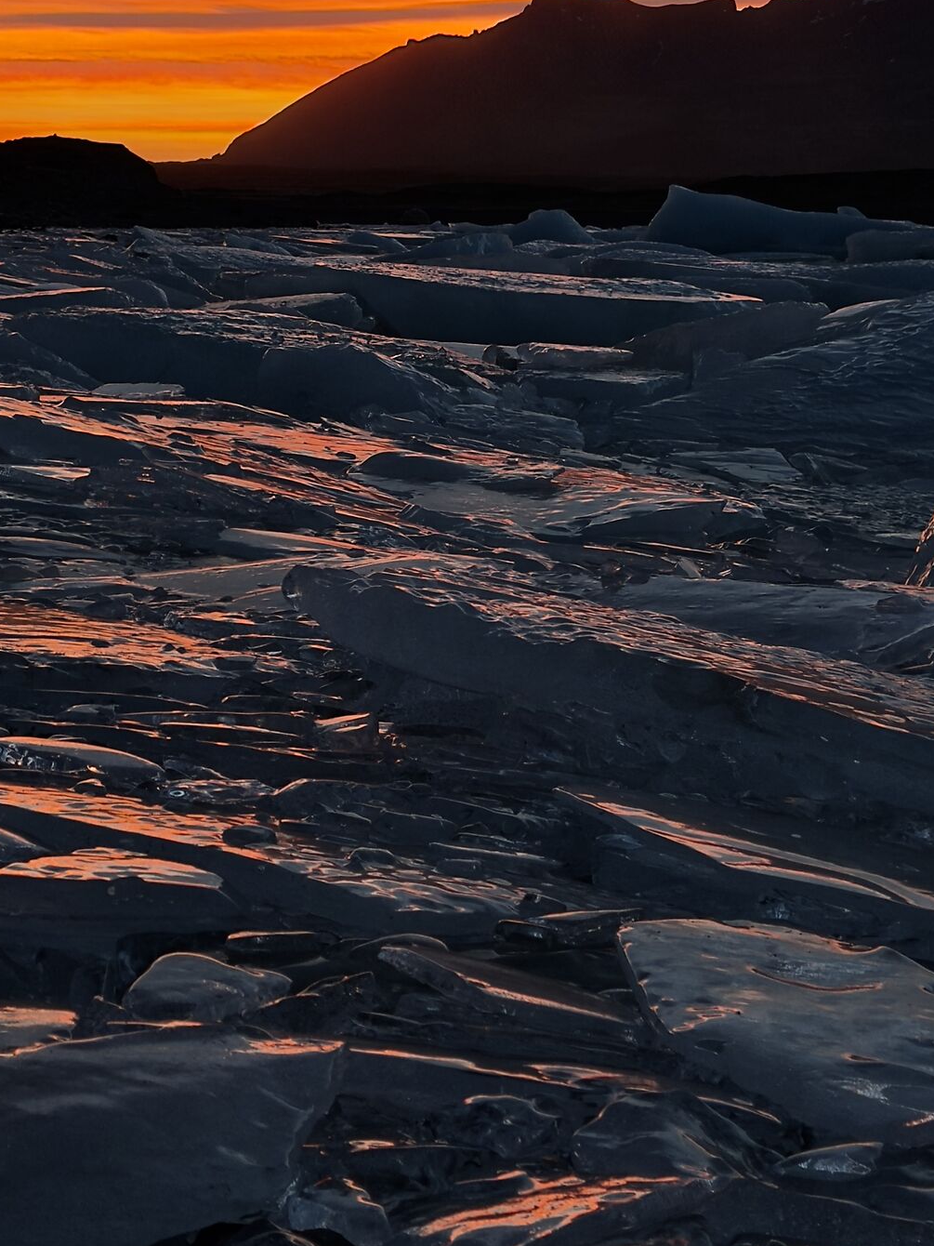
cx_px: 353
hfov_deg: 17.1
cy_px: 377
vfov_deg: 22.6
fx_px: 3094
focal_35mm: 86
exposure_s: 1/60
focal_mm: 6.76
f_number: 1.78
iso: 125
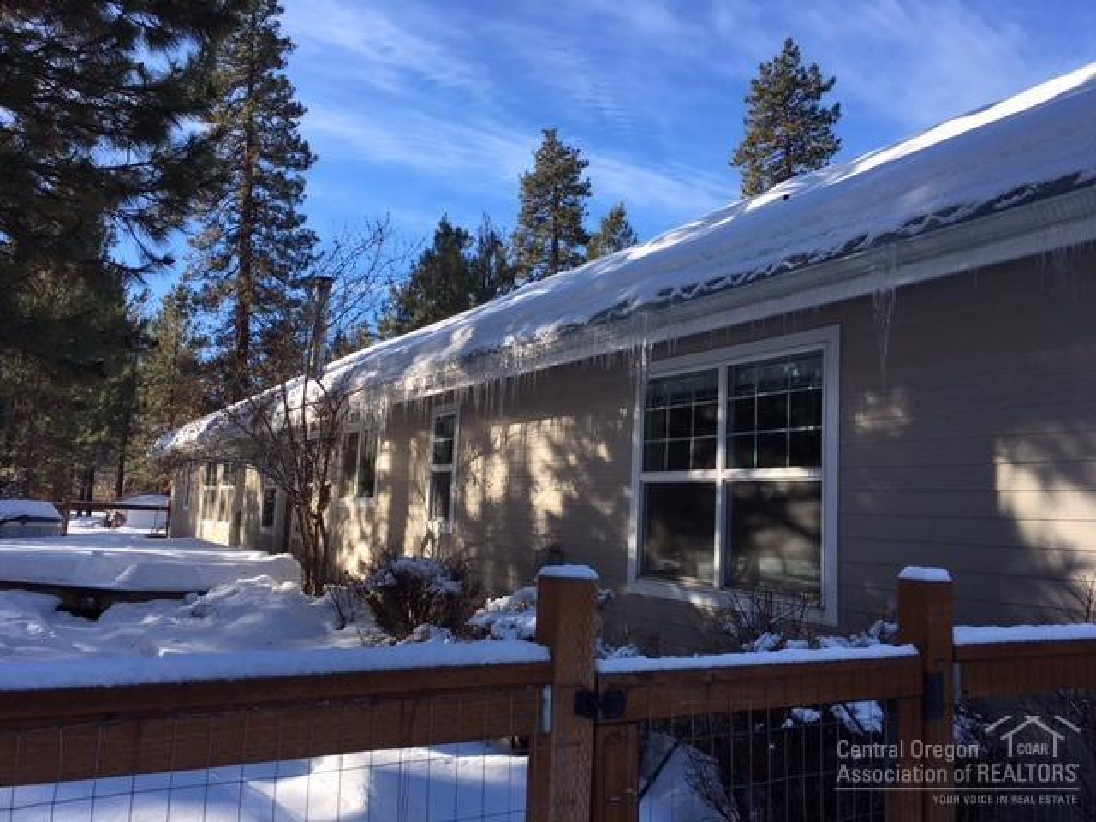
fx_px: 918
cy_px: 411
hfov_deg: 61.7
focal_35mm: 29
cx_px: 548
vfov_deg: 48.2
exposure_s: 1/793
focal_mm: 4.15
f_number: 2.2
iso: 25
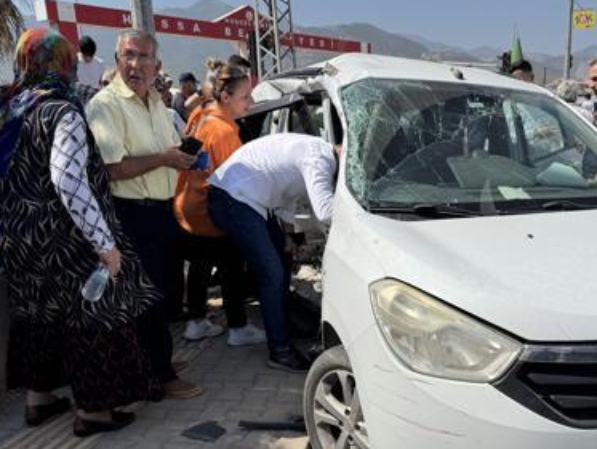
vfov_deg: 40.3
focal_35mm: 35
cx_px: 368
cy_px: 292
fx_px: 604
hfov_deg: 52.1
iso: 80
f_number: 1.78
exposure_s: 1/7937
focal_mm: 6.76
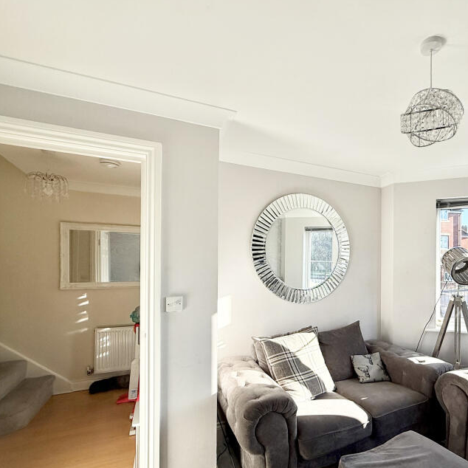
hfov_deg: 72.6
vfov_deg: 74.4
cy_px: 269
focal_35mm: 20
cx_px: 312
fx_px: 306
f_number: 2.2
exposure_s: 1/308
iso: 64
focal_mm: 2.22
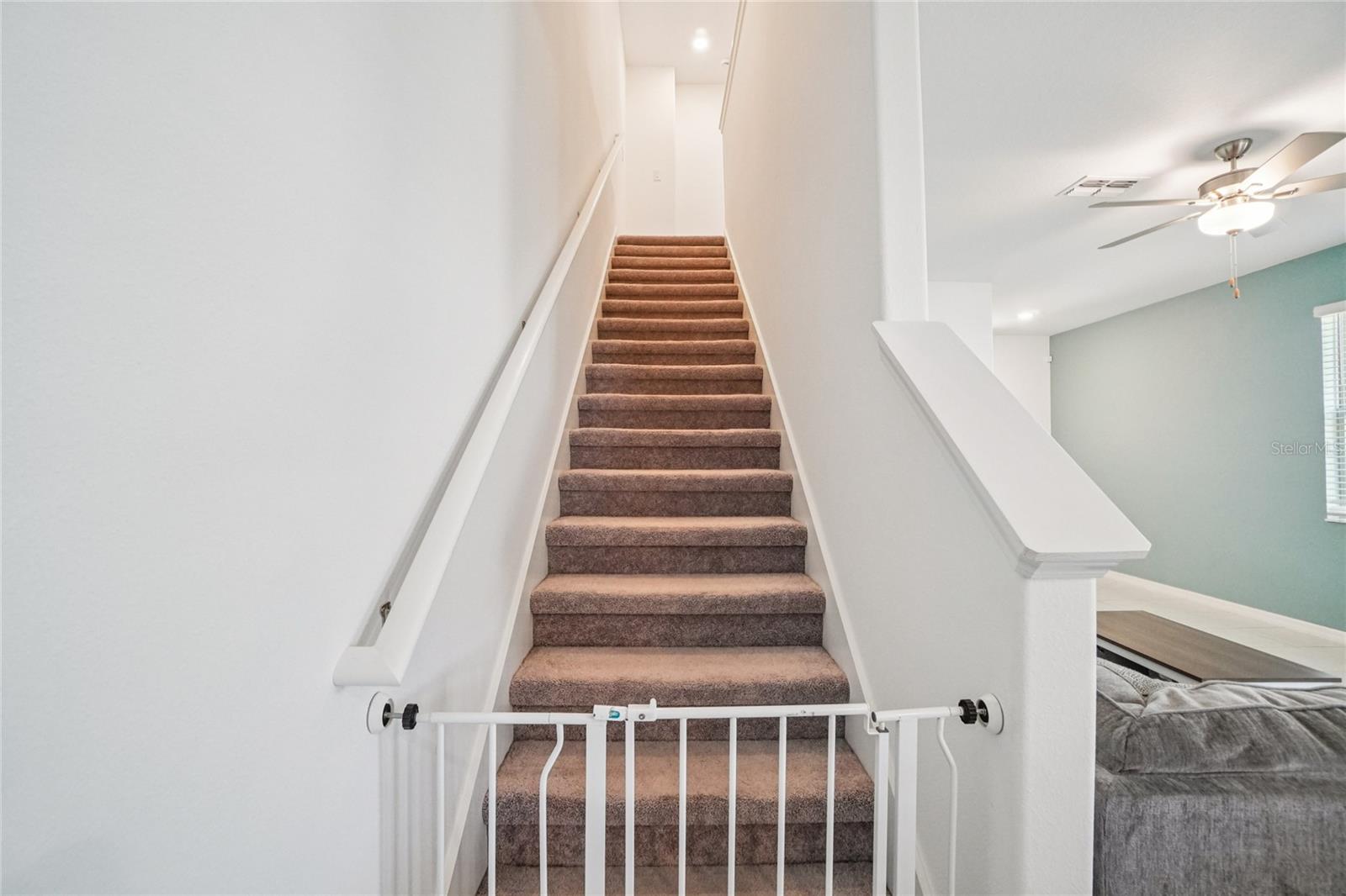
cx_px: 673
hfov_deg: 100.4
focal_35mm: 15
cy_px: 448
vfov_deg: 77.3
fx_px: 561
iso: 1600
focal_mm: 10
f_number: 8
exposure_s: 1/30
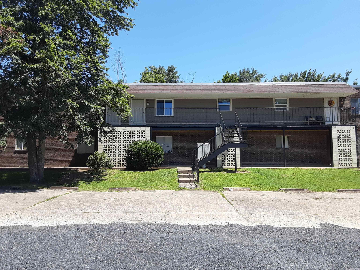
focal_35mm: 27
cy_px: 135
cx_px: 180
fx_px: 281
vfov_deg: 51.4
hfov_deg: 65.3
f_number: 1.9
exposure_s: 1/1079
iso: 40
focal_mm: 2.91
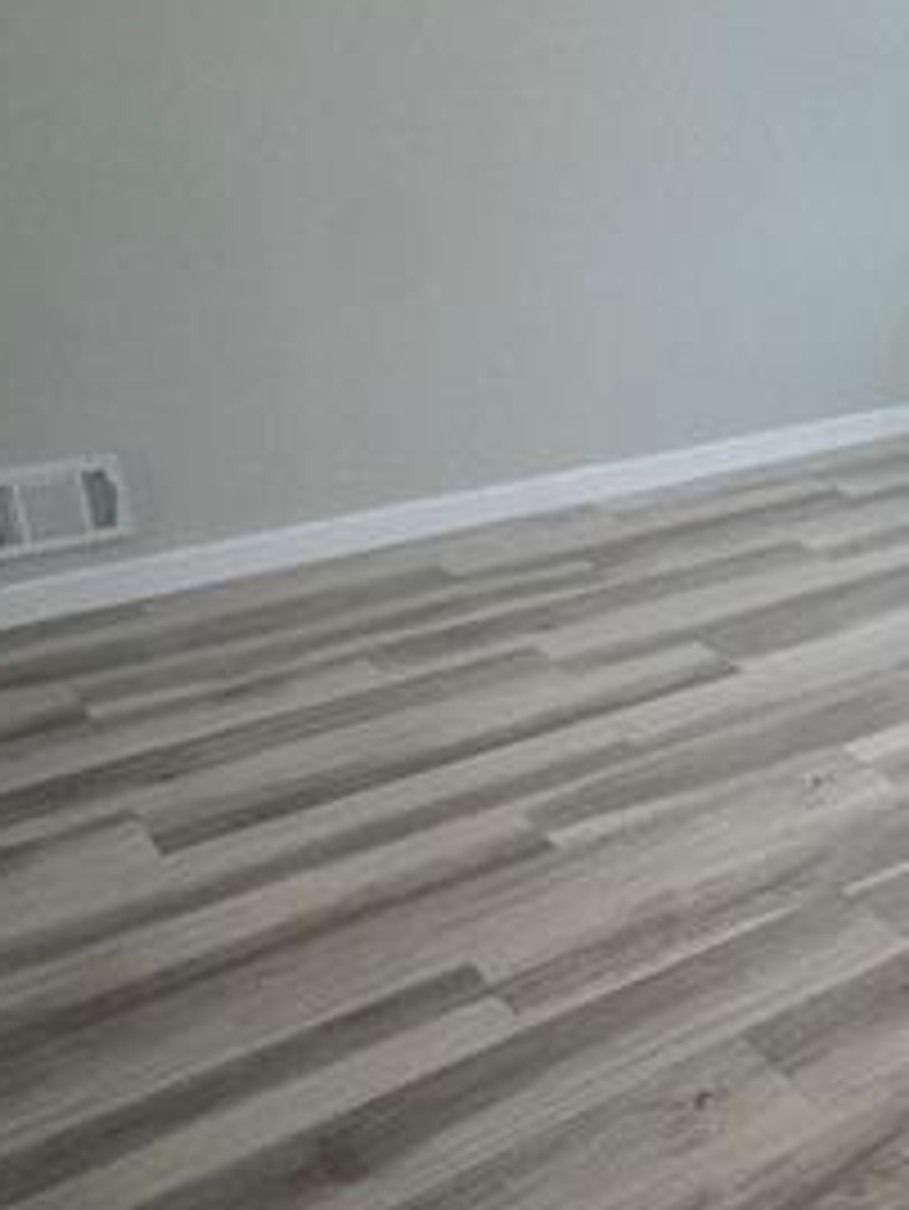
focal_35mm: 40
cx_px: 873
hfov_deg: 33.4
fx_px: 1399
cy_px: 666
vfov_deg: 46.7
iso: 80
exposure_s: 1/120
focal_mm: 2.22
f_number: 2.2
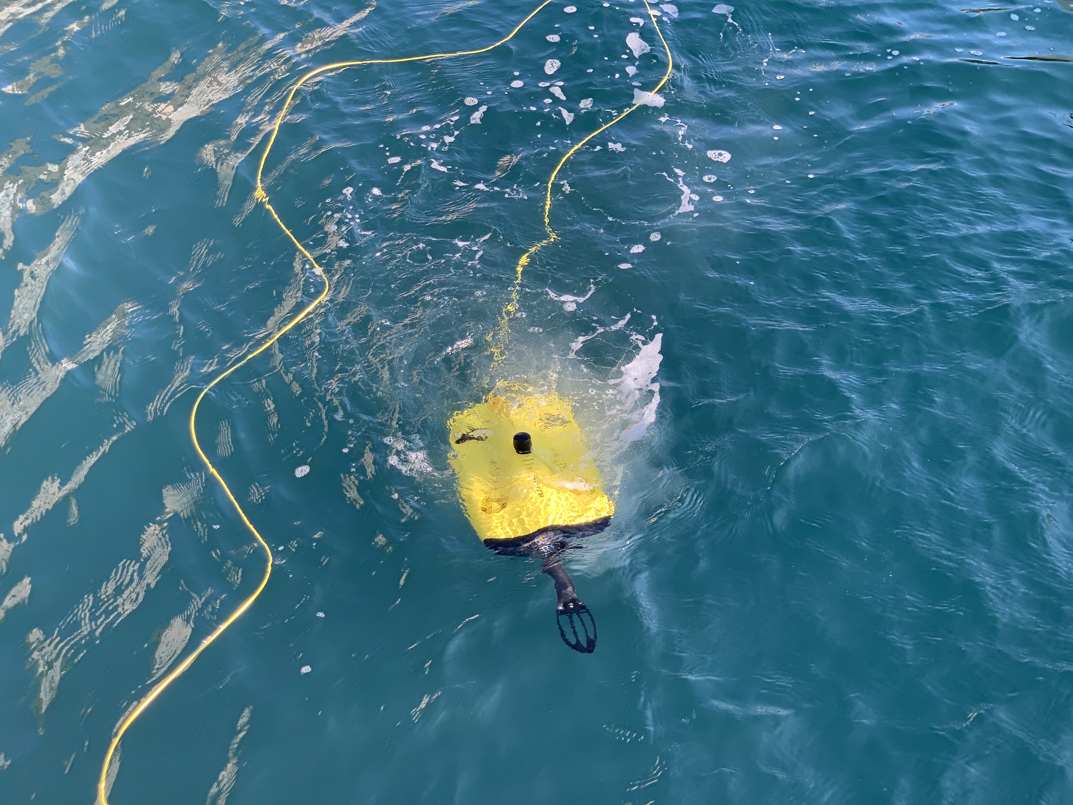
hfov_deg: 36.8
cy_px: 402
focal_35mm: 52
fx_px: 1612
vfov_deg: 28.0
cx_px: 536
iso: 16
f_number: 2.4
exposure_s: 1/93
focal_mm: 6
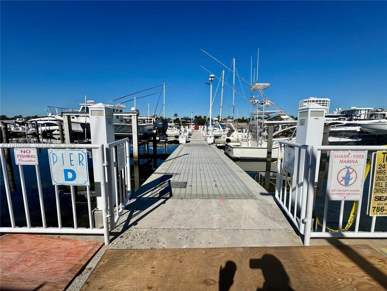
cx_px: 194
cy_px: 146
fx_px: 157
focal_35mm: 14
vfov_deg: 85.7
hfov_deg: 102.1
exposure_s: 1/3906
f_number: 2.2
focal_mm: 2.22
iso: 32
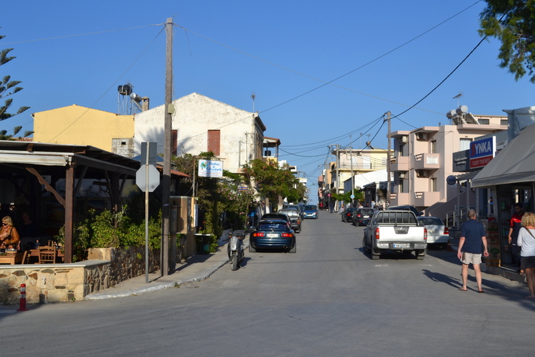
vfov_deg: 30.9
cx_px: 268
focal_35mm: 44
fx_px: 647
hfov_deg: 44.9
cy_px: 178
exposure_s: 1/320
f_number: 9
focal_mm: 29
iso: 100
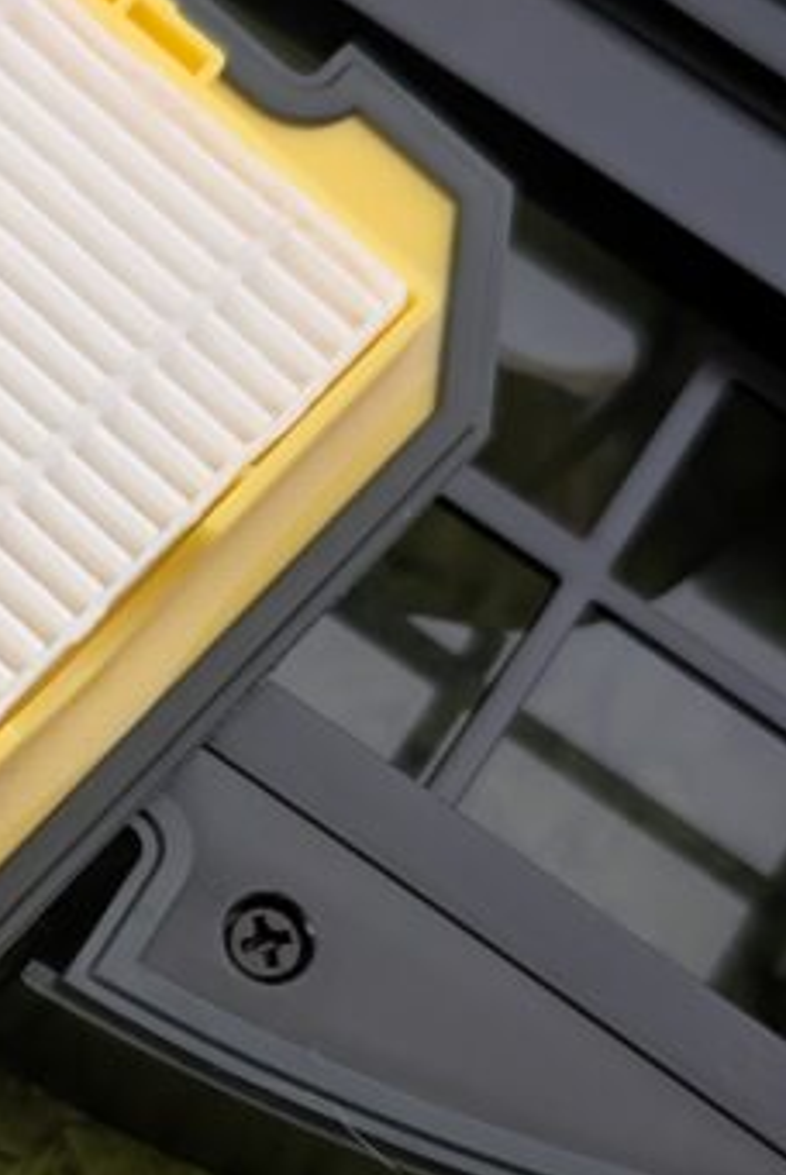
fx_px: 2451
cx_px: -310
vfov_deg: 26.9
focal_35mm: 75
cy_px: 743
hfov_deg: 16.9
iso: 1064
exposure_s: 1/88.2
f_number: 1.68
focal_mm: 6.9
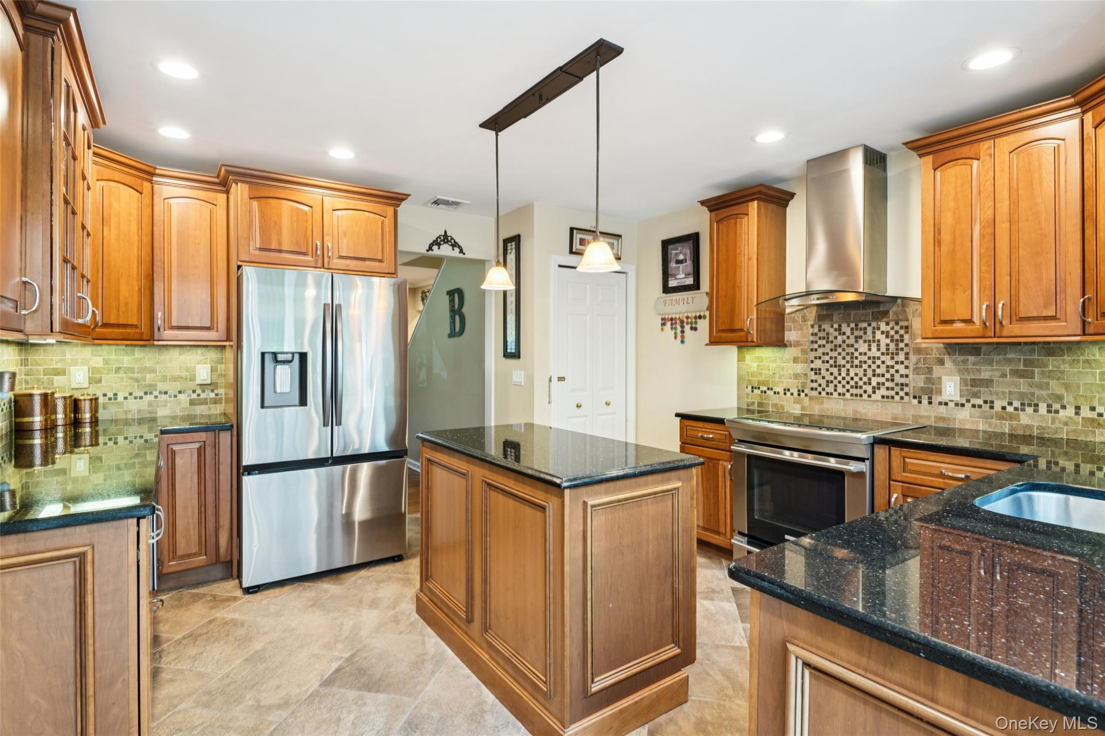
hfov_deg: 90.0
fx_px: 552
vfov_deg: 67.4
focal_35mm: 18
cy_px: 368
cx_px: 552
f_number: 9
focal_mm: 18
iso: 160
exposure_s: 1/2.5
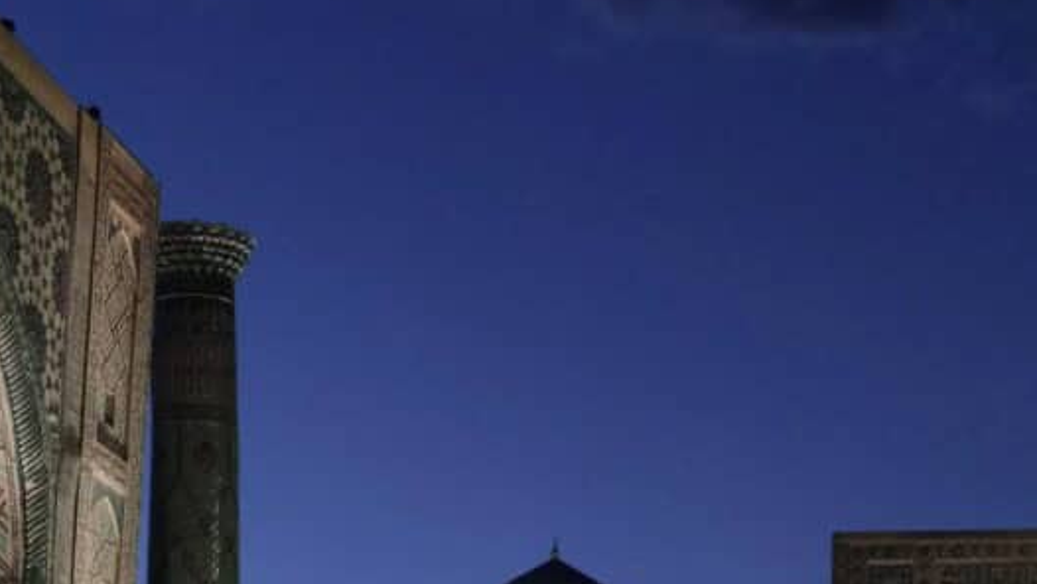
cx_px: 613
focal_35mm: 89
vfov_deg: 13.3
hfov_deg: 23.9
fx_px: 2447
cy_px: 663
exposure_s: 1/50
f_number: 1.7
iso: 845
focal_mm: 6.7
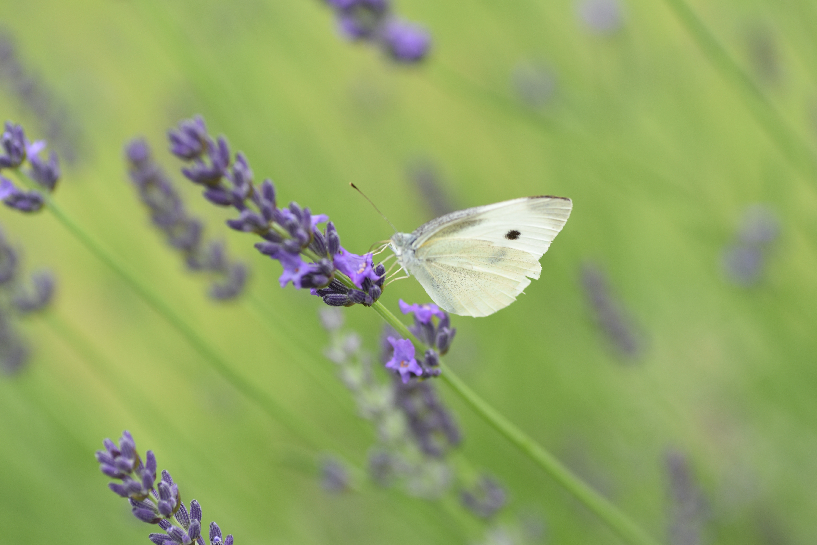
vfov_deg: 15.2
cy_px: 272
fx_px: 2043
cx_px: 408
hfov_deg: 22.6
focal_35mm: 90
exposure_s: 1/250
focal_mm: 90
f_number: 7.1
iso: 200
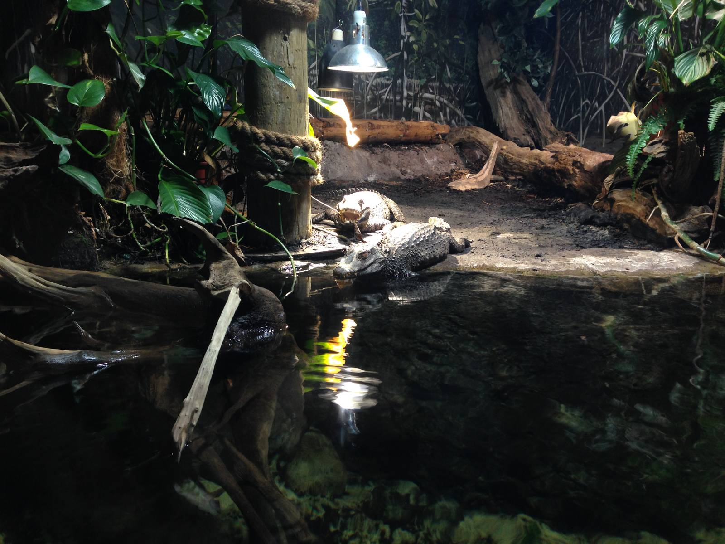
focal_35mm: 33
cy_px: 272
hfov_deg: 55.4
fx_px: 691
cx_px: 362
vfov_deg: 42.9
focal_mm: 4.12
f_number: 2.4
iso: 80
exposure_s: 1/20
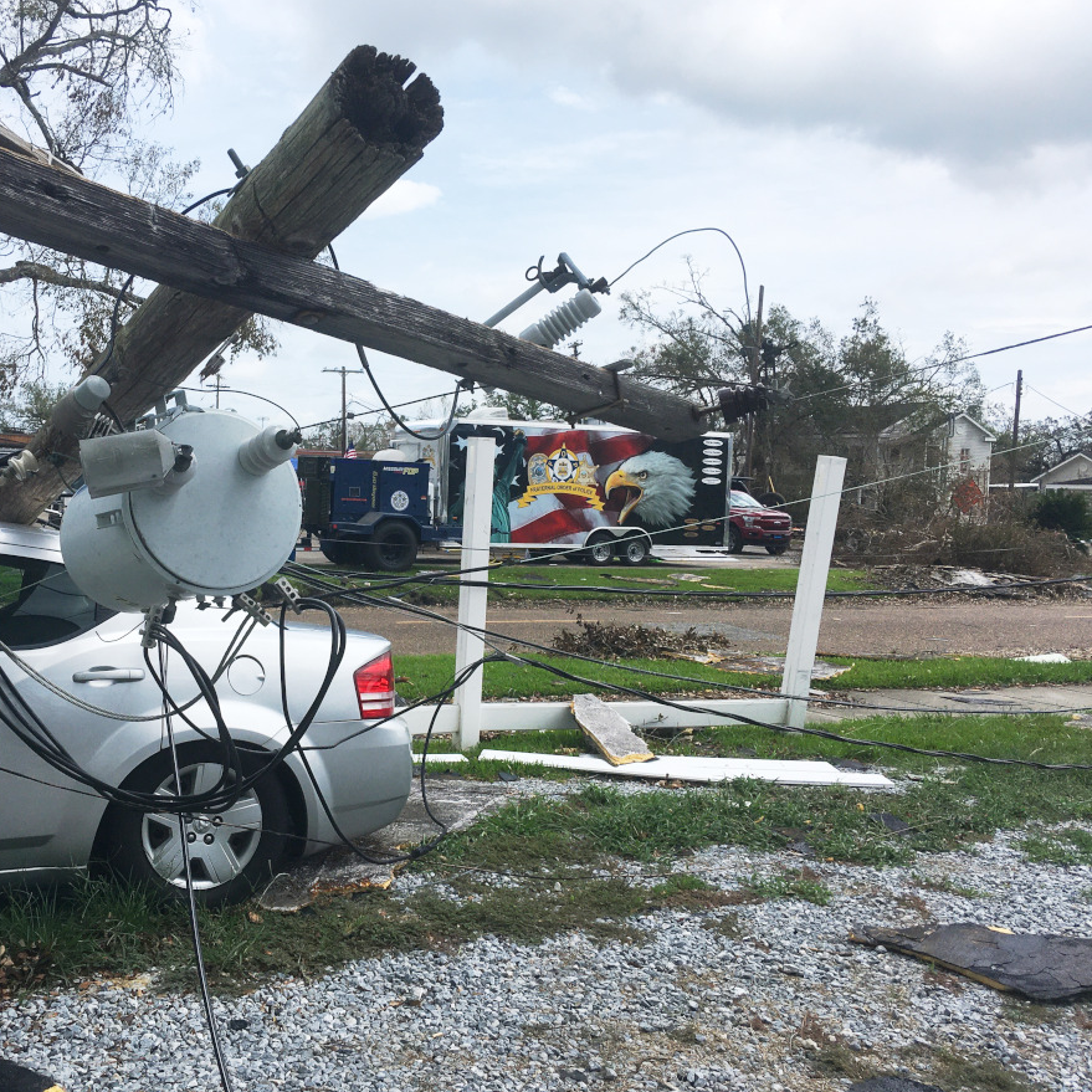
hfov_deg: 46.4
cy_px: 537
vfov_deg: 47.2
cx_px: 359
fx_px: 1249
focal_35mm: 35
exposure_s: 1/1972
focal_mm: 4.15
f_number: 2.2
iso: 25
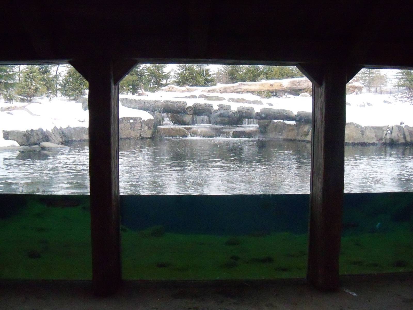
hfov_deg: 52.6
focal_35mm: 35
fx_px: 418
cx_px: 206
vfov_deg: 40.7
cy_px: 155
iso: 1000
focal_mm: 6.2
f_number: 3.5
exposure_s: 1/500
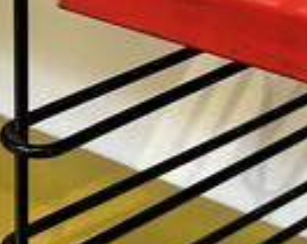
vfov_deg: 10.0
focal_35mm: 154
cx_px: -33
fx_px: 1396
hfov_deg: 12.3
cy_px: 49
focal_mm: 5.1
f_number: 1.6
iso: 100
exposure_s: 1/100
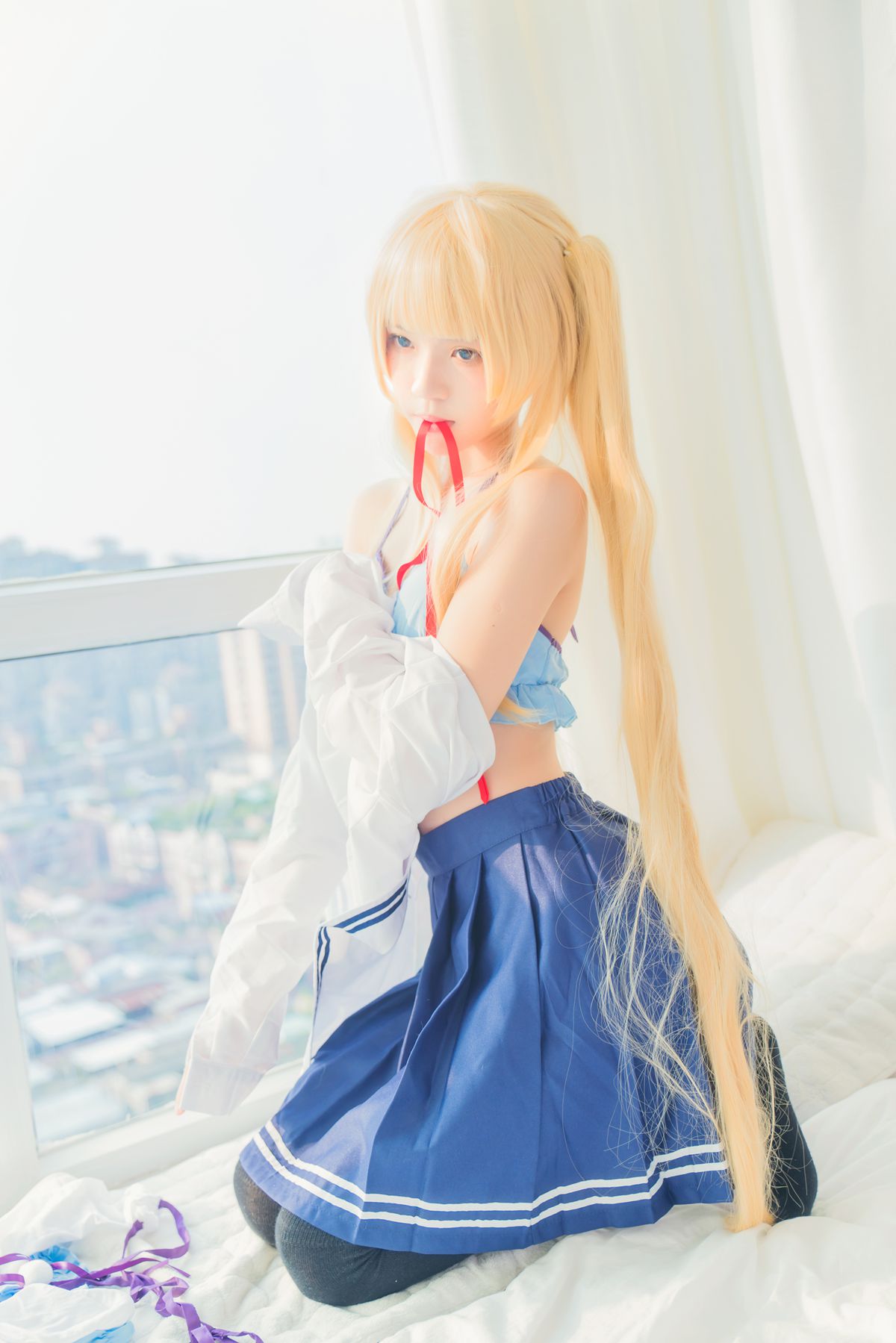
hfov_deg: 36.9
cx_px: 448
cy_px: 672
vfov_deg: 53.1
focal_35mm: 36
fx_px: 1343
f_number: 3.2
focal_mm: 36
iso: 160
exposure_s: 1/125
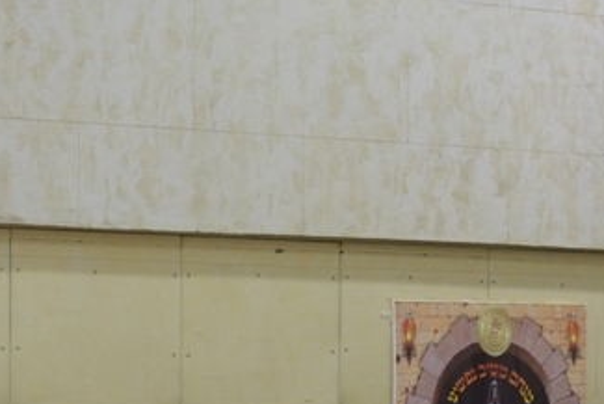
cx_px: 320
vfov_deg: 5.3
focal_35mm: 258
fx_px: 4330
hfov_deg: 8.0
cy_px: 532
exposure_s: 1/125
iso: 640
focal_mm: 82
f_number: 2.8
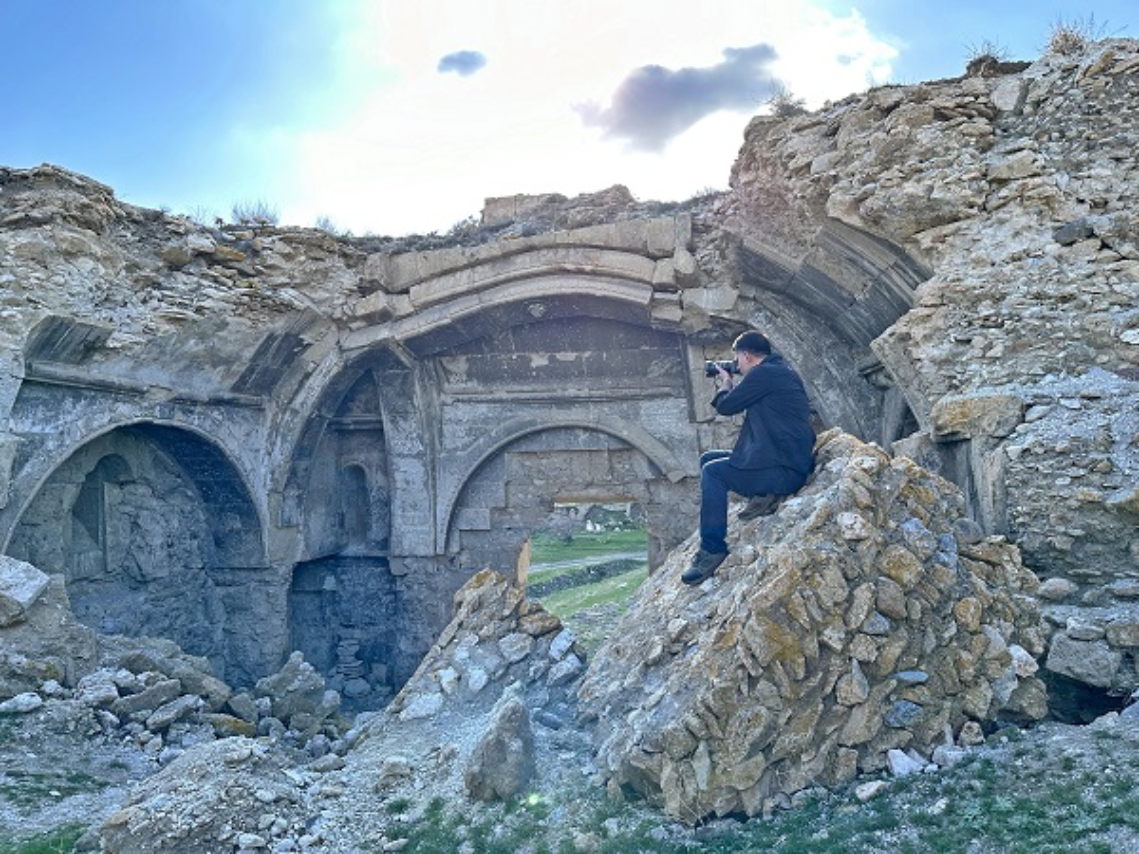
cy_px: 427
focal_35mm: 24
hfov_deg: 71.6
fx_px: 790
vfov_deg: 56.8
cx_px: 570
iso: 80
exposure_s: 1/822
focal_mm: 6.86
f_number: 1.78
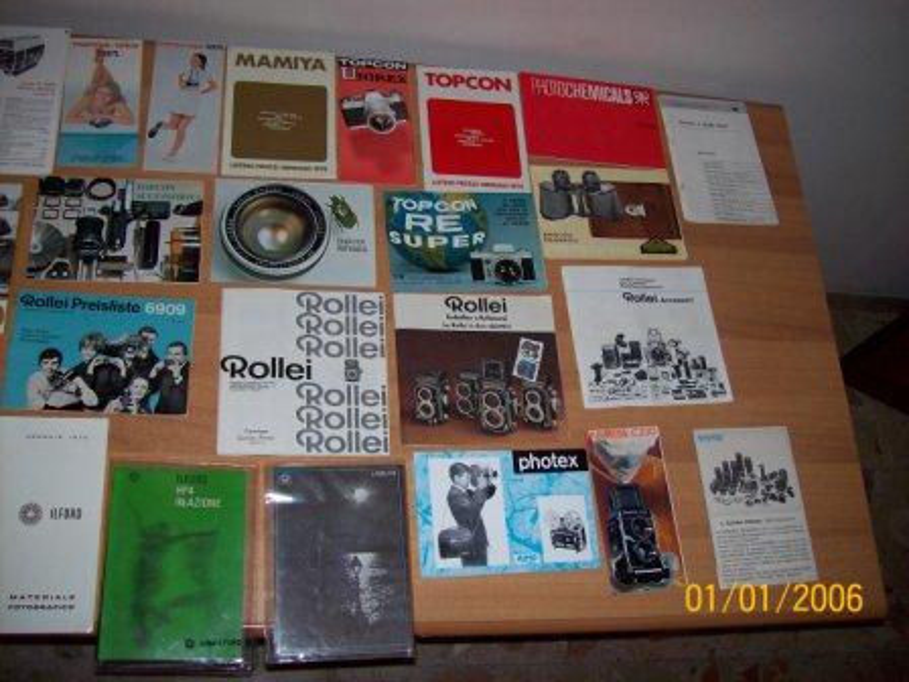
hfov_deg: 51.4
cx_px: 454
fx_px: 945
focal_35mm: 36
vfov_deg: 39.7
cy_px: 341
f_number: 2.7
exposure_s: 1/64
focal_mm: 6
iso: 80
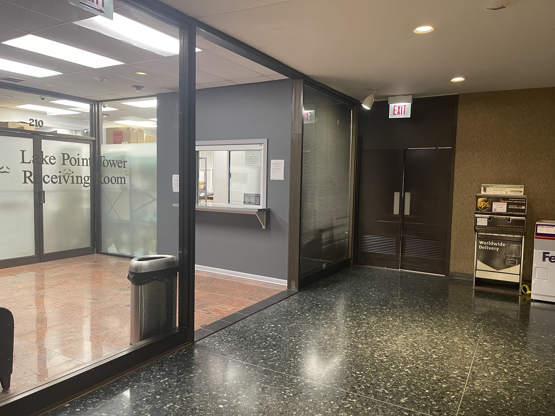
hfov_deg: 69.4
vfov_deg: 54.9
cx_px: 278
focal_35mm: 25
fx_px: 401
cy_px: 208
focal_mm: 5.1
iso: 320
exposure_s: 1/60
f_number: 1.6
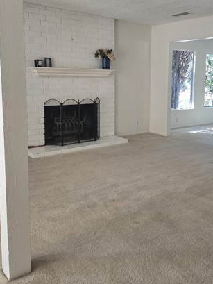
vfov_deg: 50.9
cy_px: 110
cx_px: 162
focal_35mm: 36
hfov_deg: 38.5
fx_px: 295
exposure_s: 1/180
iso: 125
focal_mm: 5.4
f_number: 1.8
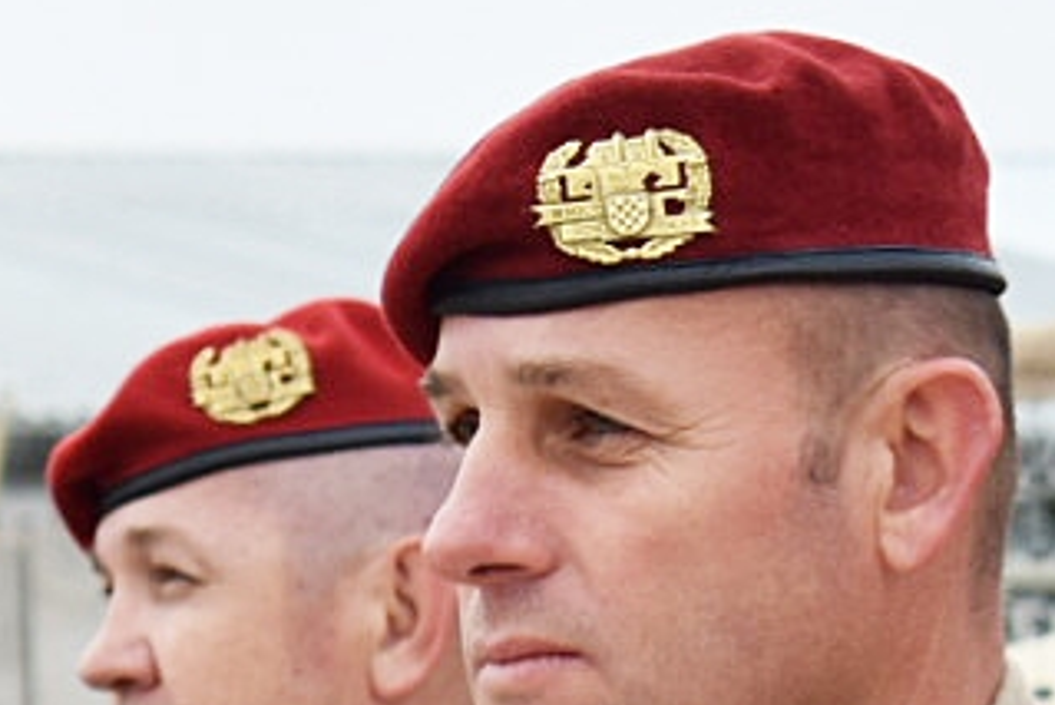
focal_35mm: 419
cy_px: 1185
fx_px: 12270
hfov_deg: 4.9
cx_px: -427
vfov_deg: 3.3
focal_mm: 55
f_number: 5.6
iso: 100
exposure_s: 1/125
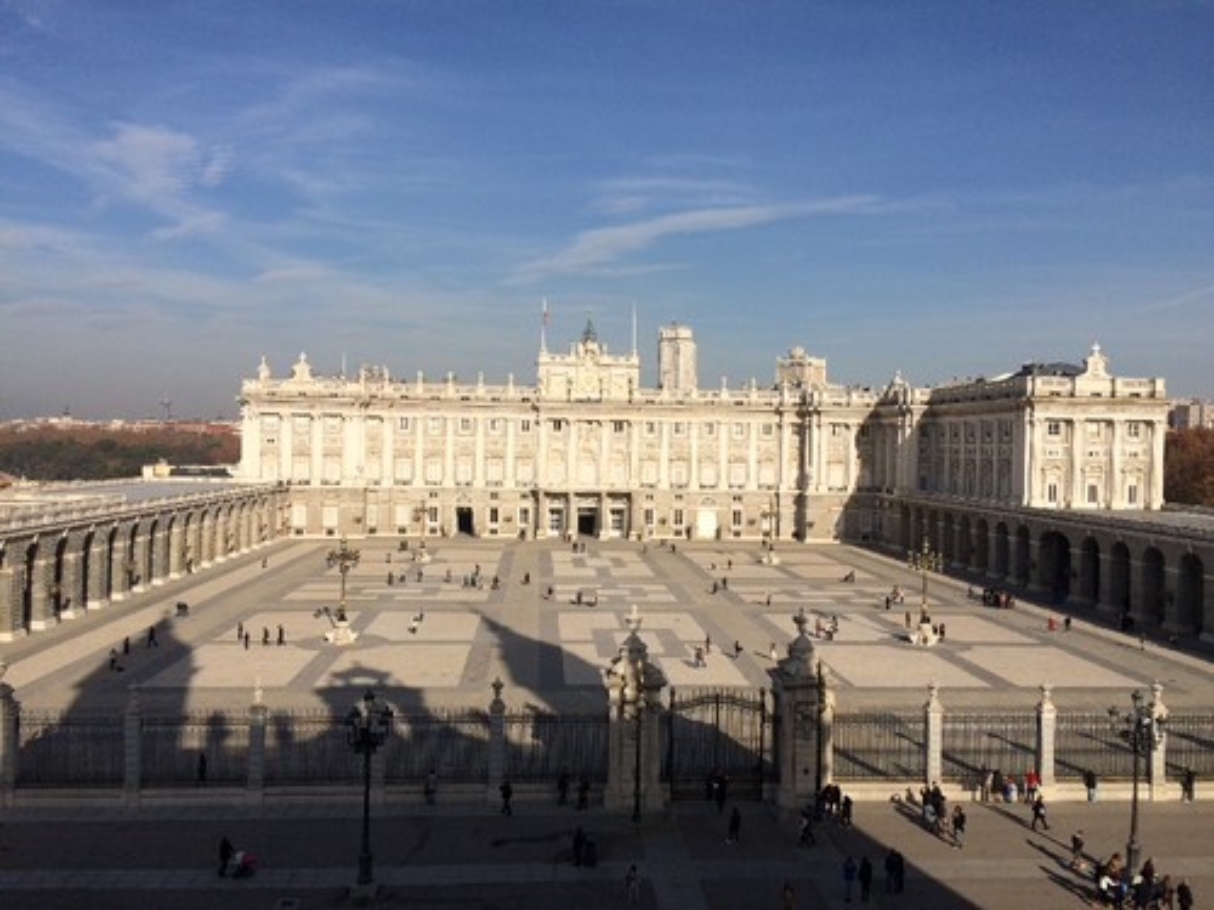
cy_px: 455
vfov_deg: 48.2
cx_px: 607
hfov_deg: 61.7
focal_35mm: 29
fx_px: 1017
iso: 32
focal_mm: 4.15
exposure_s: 1/4566
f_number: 2.2
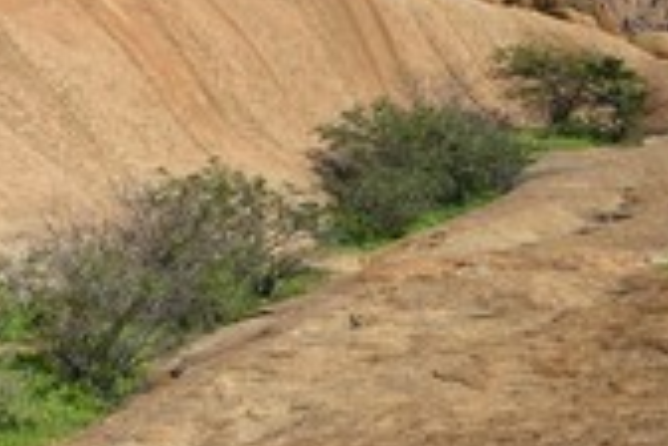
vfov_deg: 16.5
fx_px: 1484
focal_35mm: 80
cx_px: -139
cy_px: -68
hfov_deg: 23.2
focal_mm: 32
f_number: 14
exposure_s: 1/250
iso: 200
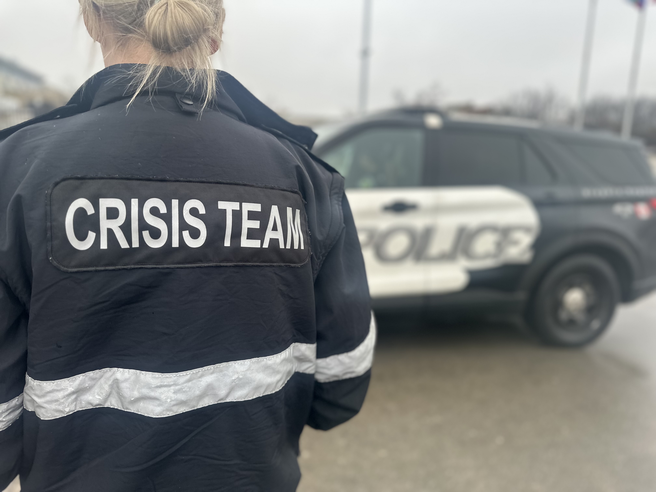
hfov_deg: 71.6
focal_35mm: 24
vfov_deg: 56.8
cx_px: 328
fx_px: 455
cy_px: 246
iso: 80
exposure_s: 1/630
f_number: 1.78
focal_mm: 6.86
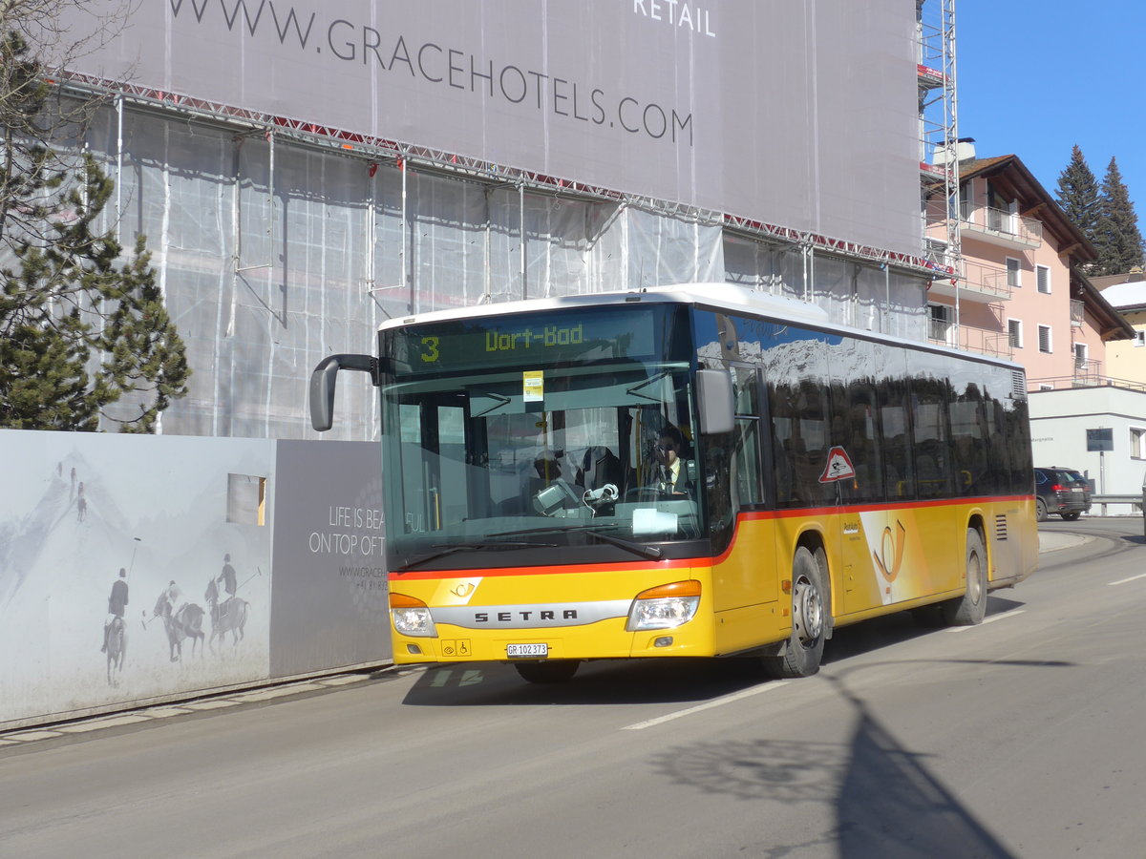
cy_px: 430
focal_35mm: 66
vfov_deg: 22.3
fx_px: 2185
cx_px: 573
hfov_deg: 29.4
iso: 80
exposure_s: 1/1000
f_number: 3.9
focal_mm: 13.4
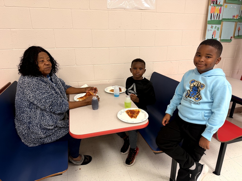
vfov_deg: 56.8
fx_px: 168
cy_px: 90
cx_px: 121
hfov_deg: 71.6
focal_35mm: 24
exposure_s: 1/60
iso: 125
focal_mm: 6.76
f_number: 1.78
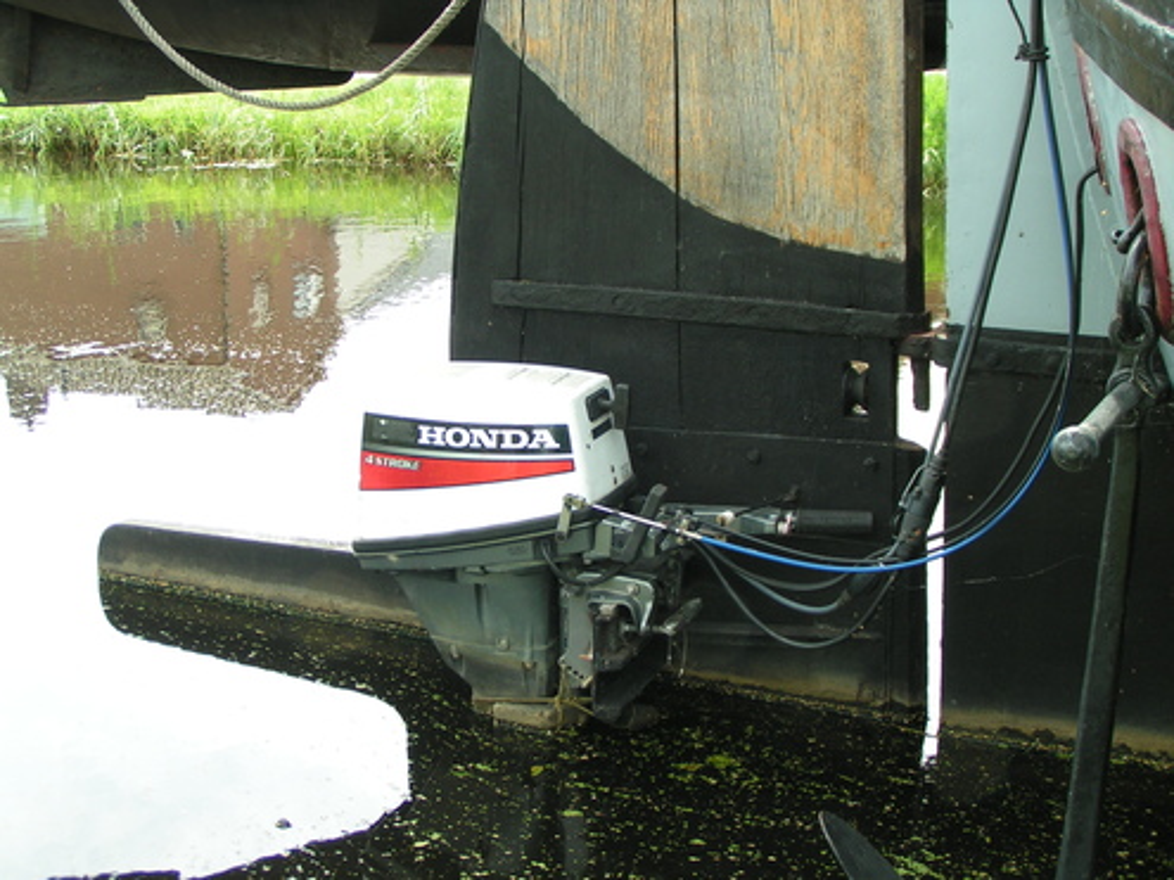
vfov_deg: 30.9
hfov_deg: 40.4
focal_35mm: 47
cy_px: 440
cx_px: 587
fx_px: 1594
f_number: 4
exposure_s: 1/60
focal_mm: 7.3
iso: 50
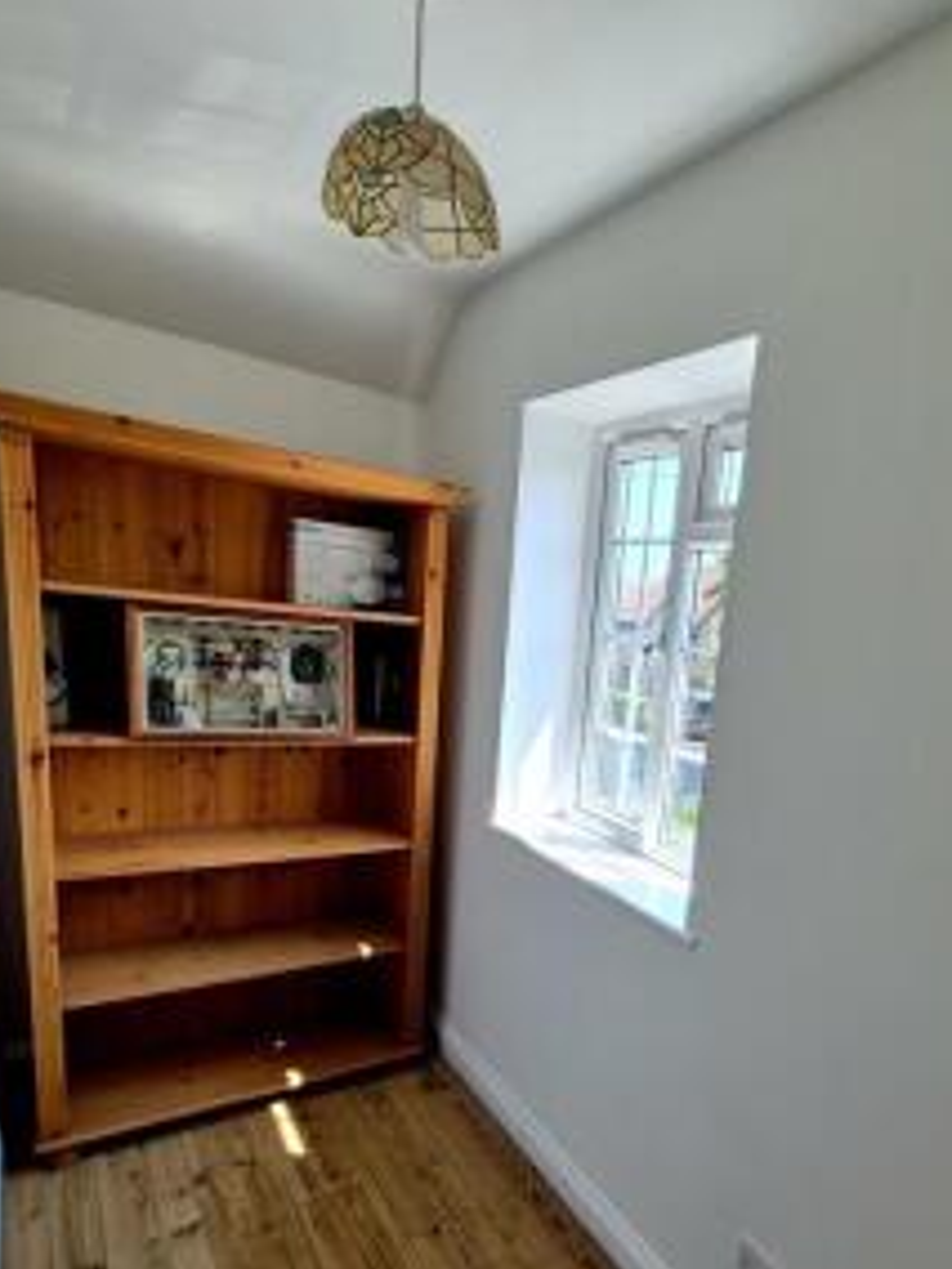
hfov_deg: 63.7
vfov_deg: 80.4
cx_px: 661
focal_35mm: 20
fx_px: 733
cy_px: 784
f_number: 2.2
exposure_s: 1/100
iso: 50
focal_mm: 1.74
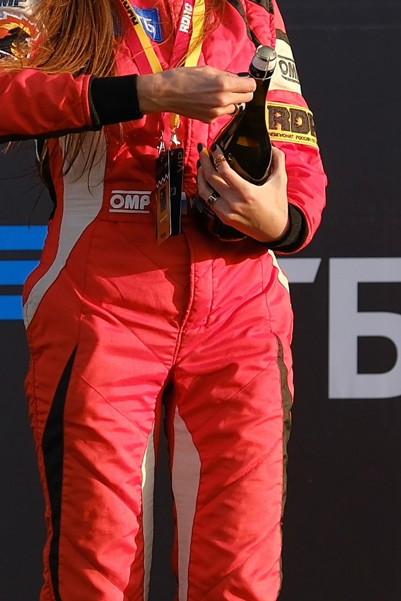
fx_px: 7566
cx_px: 166
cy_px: 213
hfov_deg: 3.0
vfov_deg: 4.5
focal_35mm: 453
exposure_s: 1/2200
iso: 160
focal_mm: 75
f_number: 2
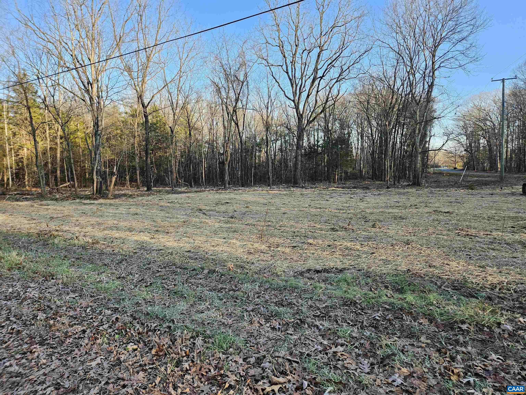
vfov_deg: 58.9
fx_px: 349
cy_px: 198
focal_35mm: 23
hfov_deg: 73.9
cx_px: 263
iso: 32
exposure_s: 1/180
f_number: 1.8
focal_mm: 5.4
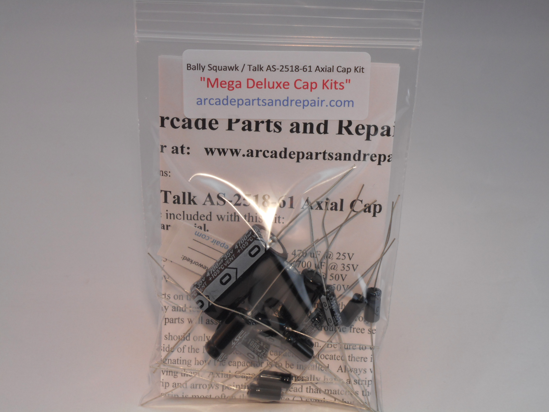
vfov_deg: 21.9
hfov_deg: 29.0
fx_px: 1063
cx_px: 274
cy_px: 206
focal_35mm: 67
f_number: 5.3
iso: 160
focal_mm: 12
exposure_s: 1/30
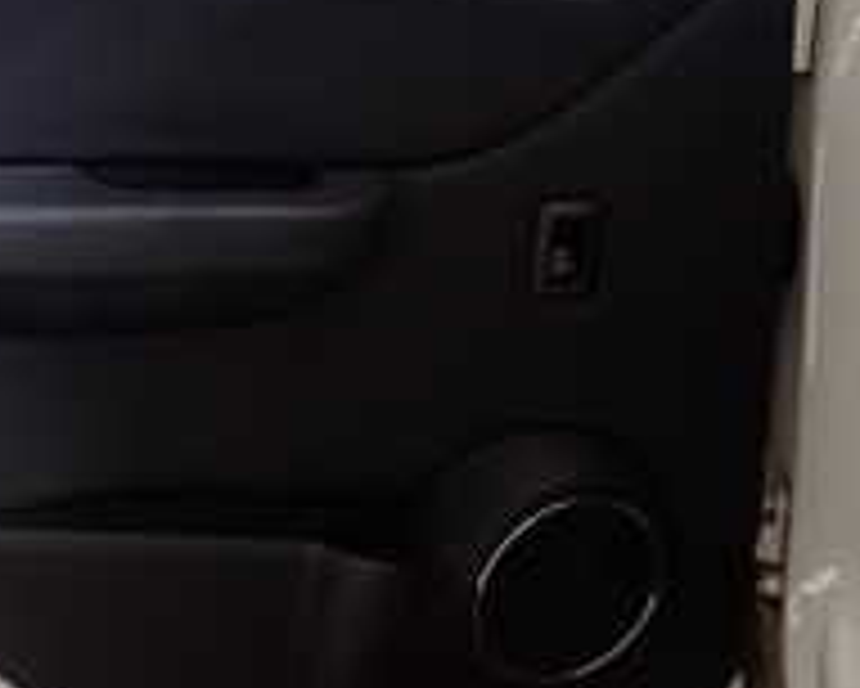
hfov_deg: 20.5
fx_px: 2343
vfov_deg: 16.3
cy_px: -27
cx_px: 126
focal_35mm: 92
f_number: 2.3
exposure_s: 1/60
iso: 100
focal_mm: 5.4
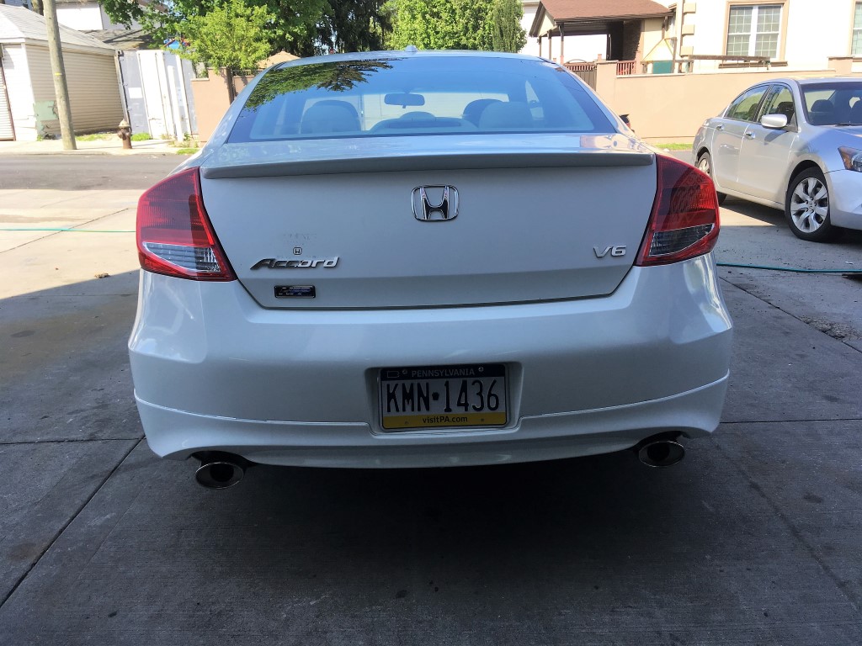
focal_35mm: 29
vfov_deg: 48.2
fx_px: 722
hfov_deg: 61.7
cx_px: 431
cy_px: 323
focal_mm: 4.15
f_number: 2.2
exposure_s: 1/519
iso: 25
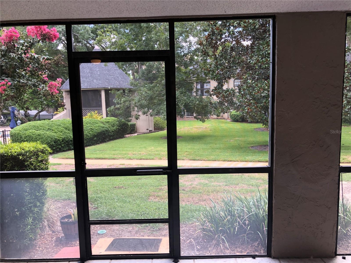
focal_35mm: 28
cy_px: 132
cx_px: 176
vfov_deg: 49.7
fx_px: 284
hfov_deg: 63.4
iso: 40
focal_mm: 3.99
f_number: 1.8
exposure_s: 1/120
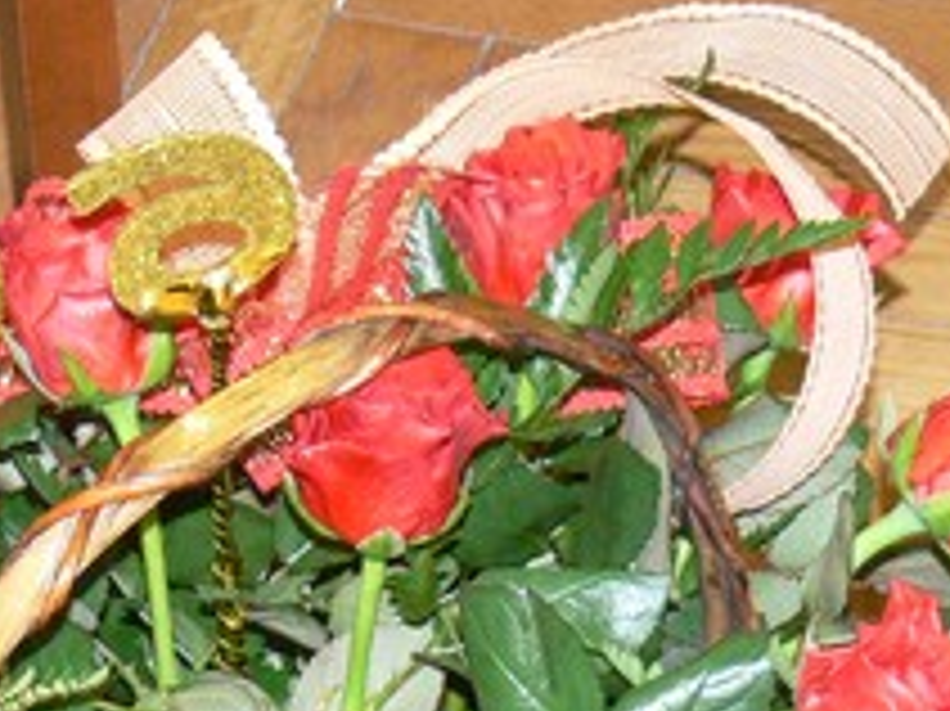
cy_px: 868
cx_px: 230
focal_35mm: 265
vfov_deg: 5.6
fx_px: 7269
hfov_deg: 7.5
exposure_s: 1/30
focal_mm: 14.8
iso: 160
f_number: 3.2
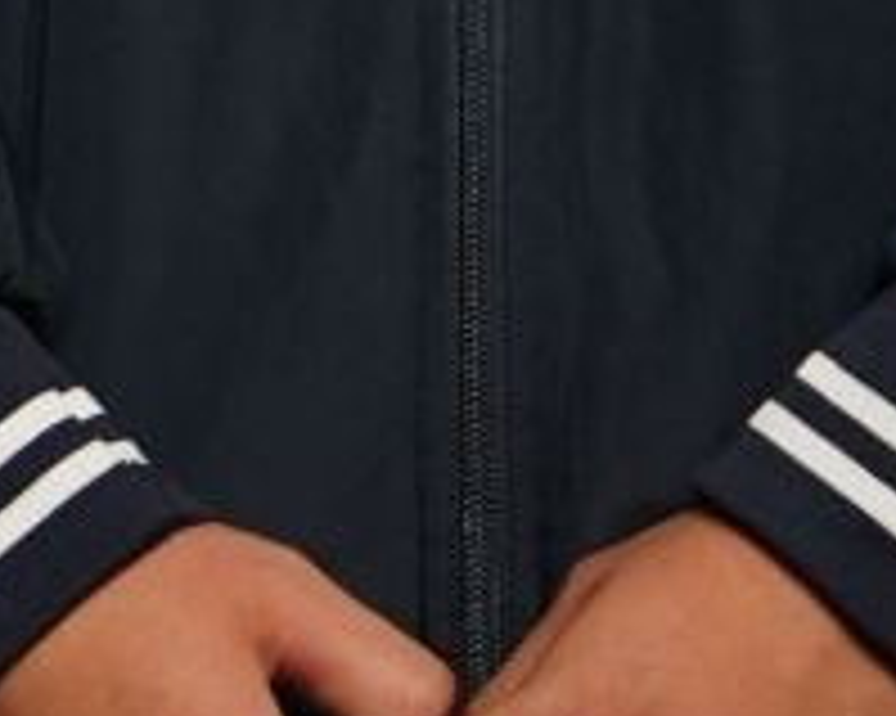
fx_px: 33688
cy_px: -1238
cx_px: -1405
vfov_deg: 1.2
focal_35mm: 1271
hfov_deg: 1.5
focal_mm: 150
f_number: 2.8
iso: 1000
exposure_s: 1/250
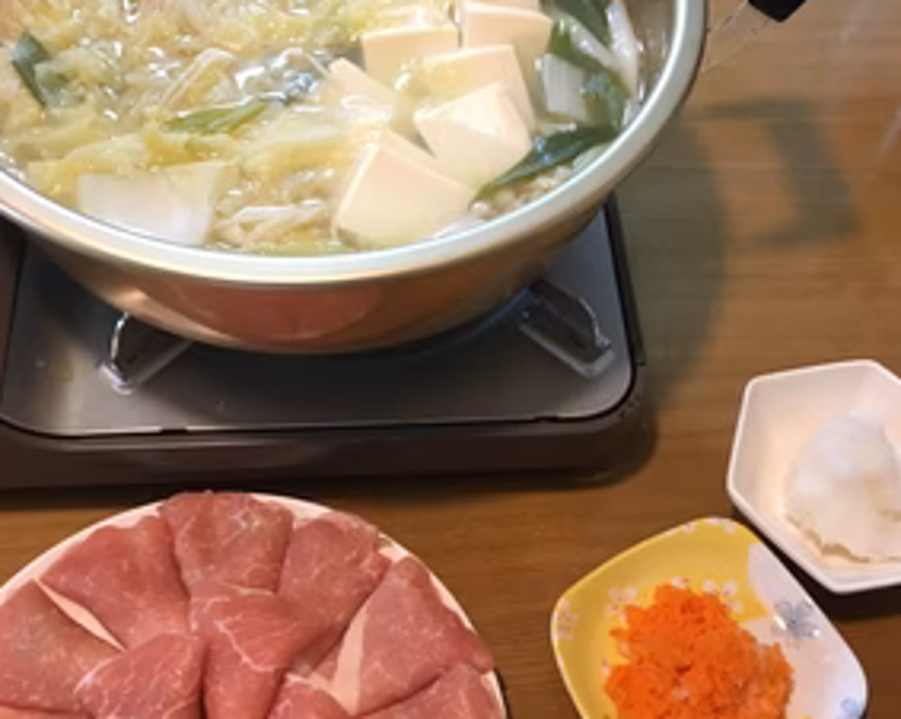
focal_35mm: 40
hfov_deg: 45.8
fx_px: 1066
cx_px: 462
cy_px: 436
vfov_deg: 37.1
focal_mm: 4.15
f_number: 2.2
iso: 200
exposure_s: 1/30
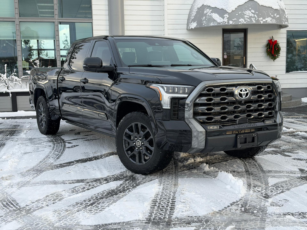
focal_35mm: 48
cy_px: 115
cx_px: 154
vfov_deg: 30.3
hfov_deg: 39.7
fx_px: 426
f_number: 1.78
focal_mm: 6.76
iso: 80
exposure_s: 1/583
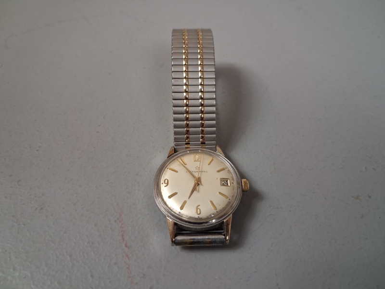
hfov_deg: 65.3
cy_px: 144
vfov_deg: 51.4
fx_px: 300
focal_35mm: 27
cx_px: 192
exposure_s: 1/50
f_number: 1.8
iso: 250
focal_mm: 4
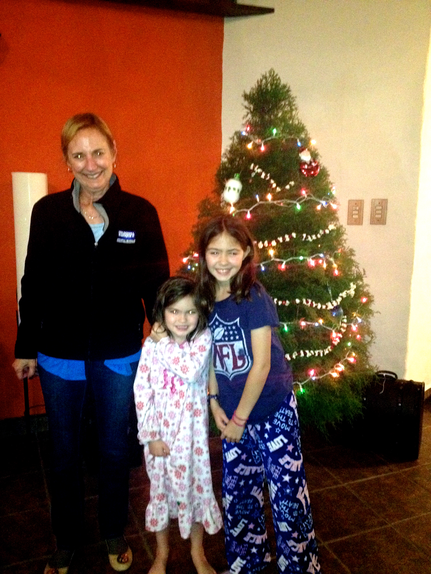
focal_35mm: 35
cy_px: 287
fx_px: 581
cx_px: 216
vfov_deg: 52.6
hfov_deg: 40.7
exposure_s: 1/16
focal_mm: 4.28
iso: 500
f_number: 2.4
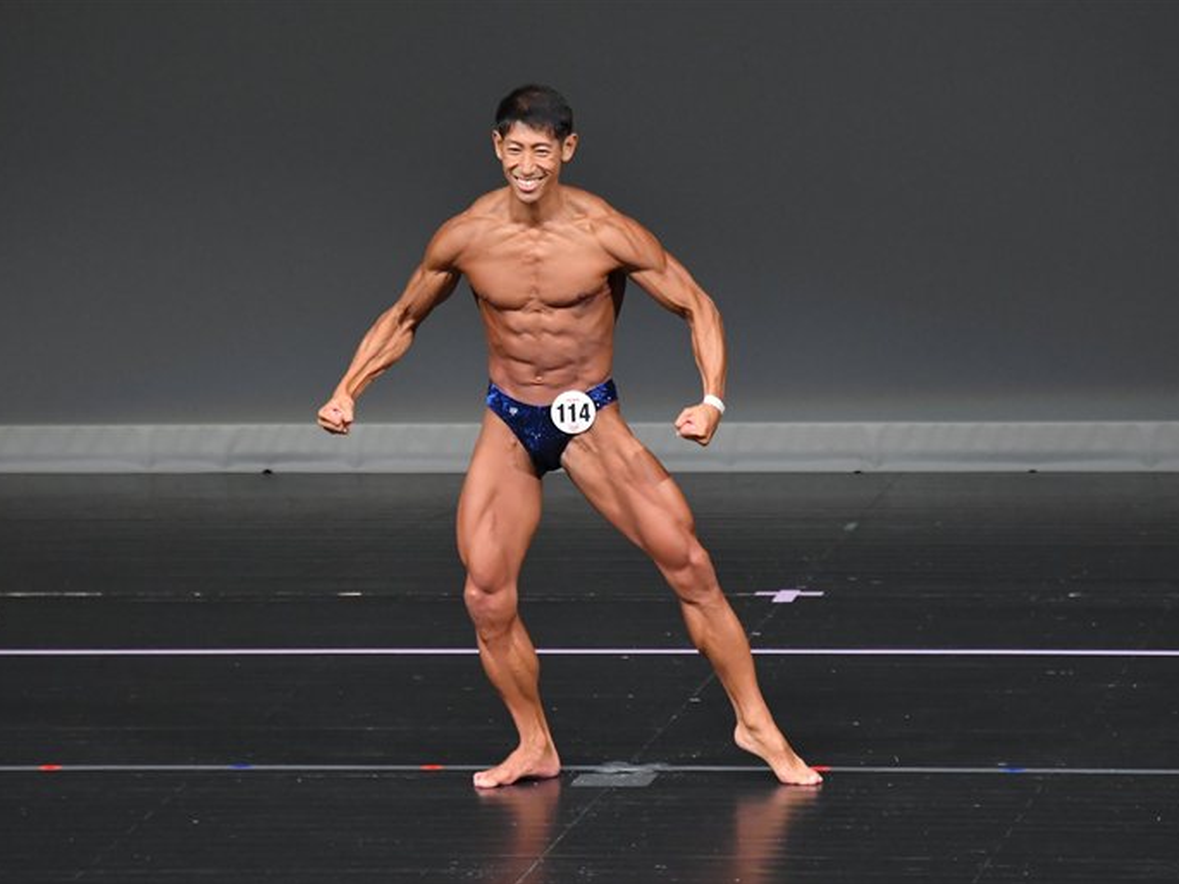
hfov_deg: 5.3
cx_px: 591
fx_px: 12775
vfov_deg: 4.0
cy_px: 442
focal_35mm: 375
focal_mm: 230
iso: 4000
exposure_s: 1/400
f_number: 5.6
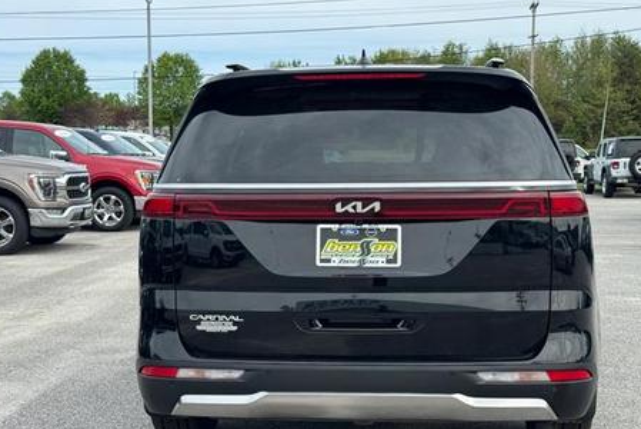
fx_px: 998
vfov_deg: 24.2
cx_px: 343
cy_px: 247
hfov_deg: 35.6
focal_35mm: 56
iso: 64
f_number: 1.78
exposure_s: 1/1597
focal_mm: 6.76
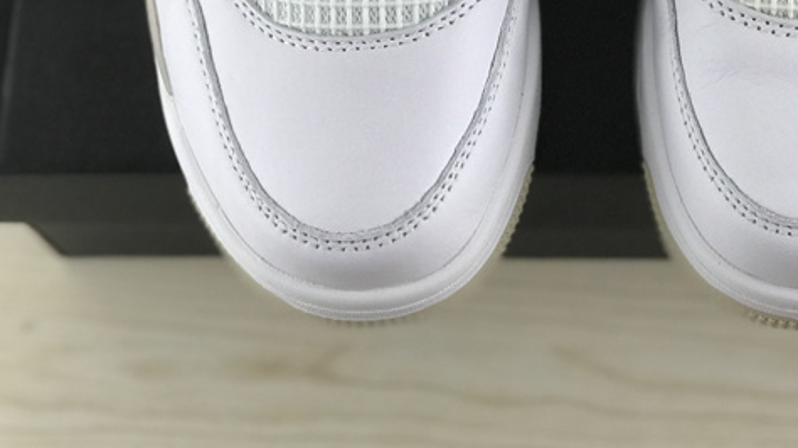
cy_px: 29
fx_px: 2051
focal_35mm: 97
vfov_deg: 12.3
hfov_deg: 21.8
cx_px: 593
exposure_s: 1/50
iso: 50
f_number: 2.8
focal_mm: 6.6
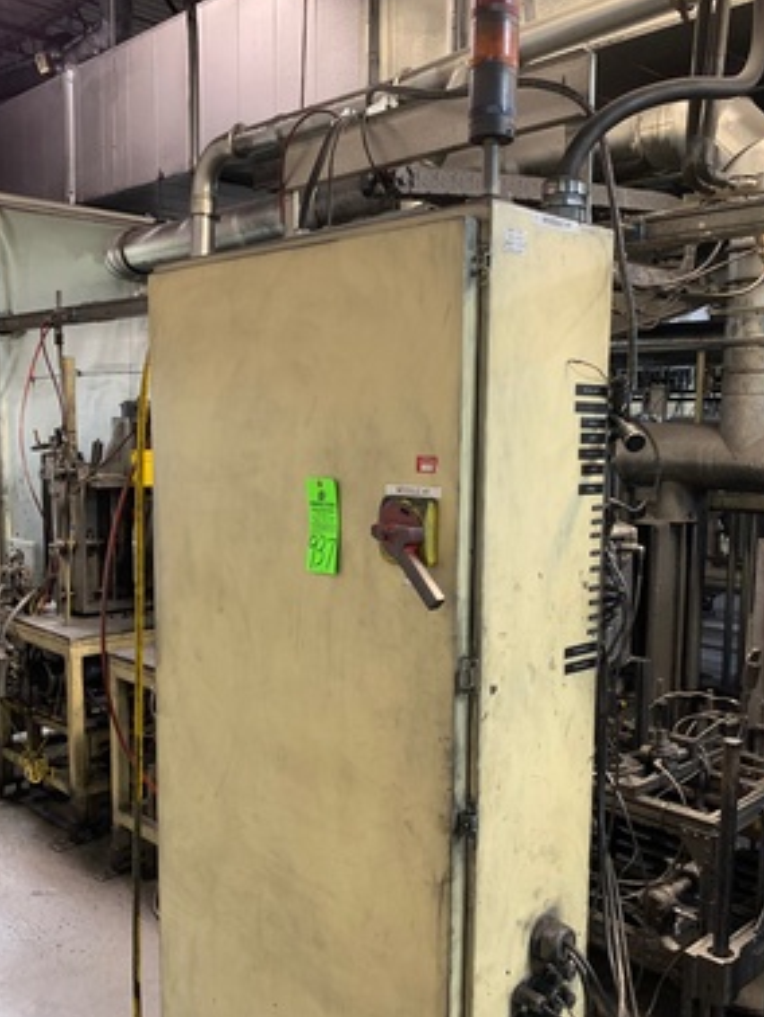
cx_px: 428
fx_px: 970
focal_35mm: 33
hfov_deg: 42.9
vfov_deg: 55.2
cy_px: 568
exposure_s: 1/40
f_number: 1.8
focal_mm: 4.25
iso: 320
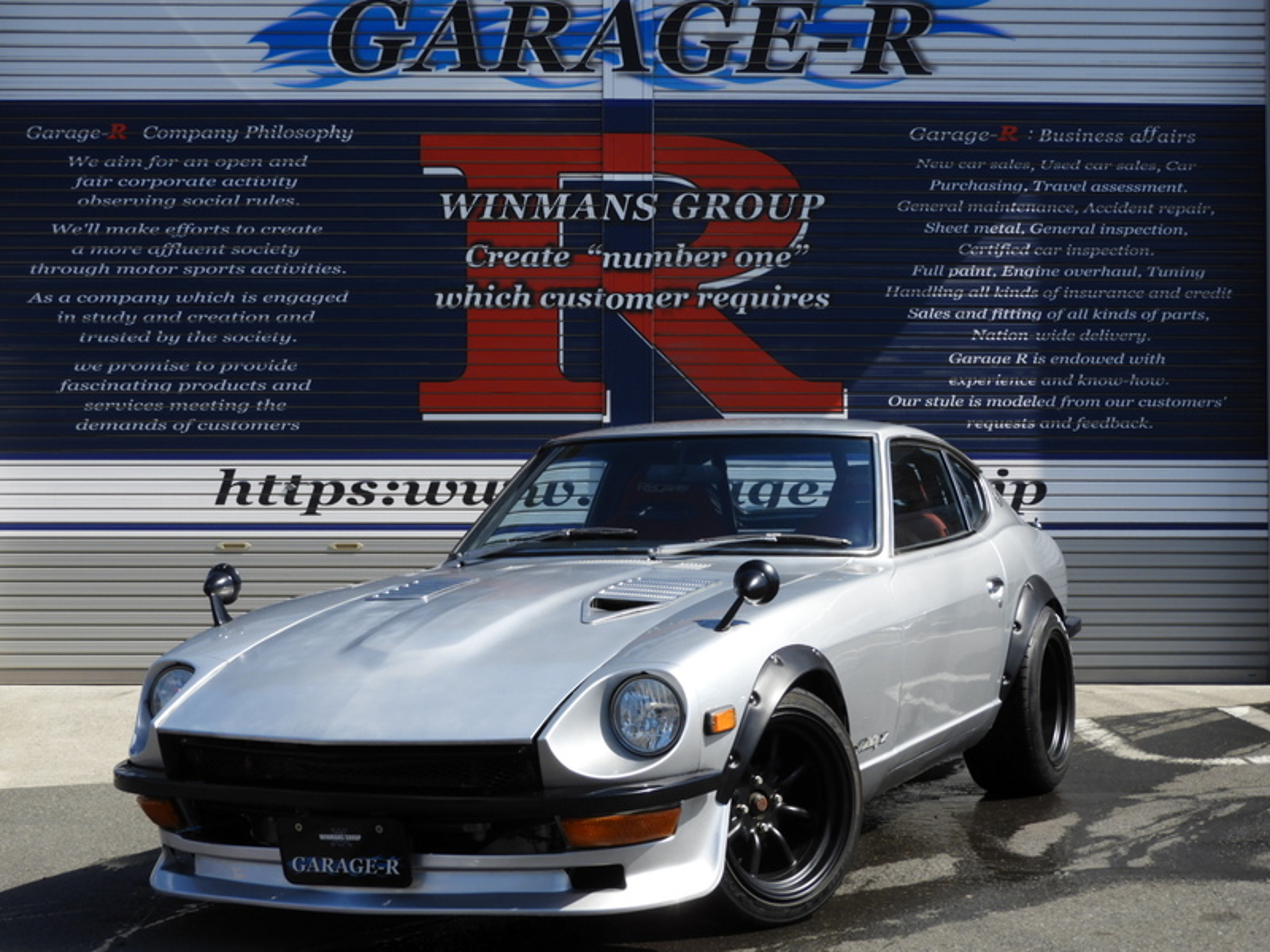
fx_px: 2385
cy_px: 476
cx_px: 635
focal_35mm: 65
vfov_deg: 22.6
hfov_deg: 29.8
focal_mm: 11.6
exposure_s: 1/640
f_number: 4.2
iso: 100
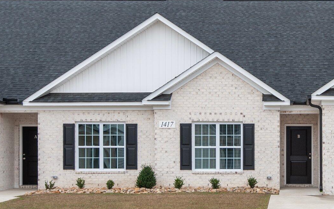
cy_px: 103
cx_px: 296
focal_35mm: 70
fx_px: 637
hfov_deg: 28.3
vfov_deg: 18.6
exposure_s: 1/200
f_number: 7.1
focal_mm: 35
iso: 400
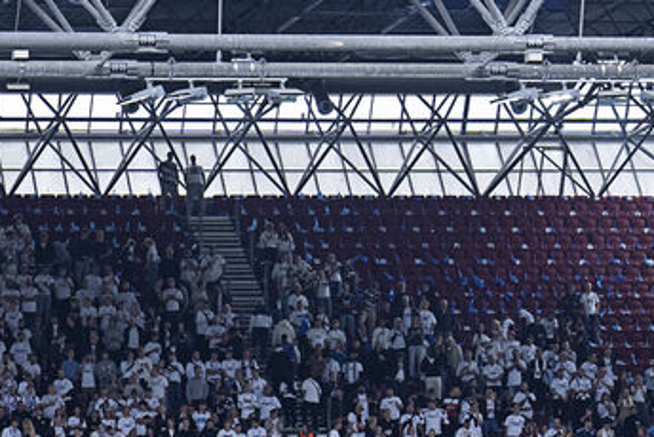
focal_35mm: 301
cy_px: 532
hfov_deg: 6.6
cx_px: -603
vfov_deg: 4.6
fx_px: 5473
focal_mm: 54
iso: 640
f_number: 4
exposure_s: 1/800
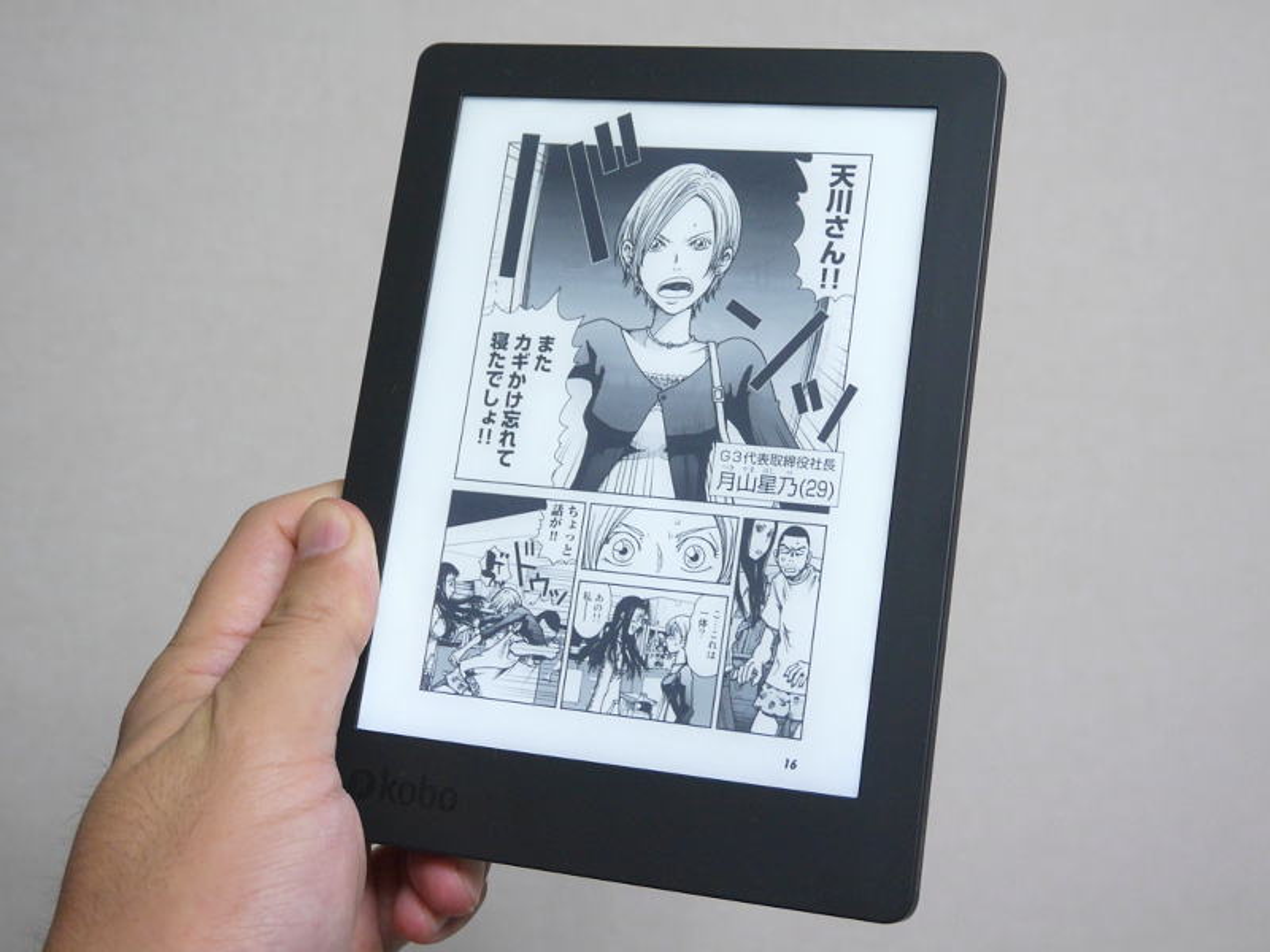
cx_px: 635
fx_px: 1614
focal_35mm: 44
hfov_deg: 42.9
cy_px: 476
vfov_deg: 32.9
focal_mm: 22
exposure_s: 1/60
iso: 500
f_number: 4.7
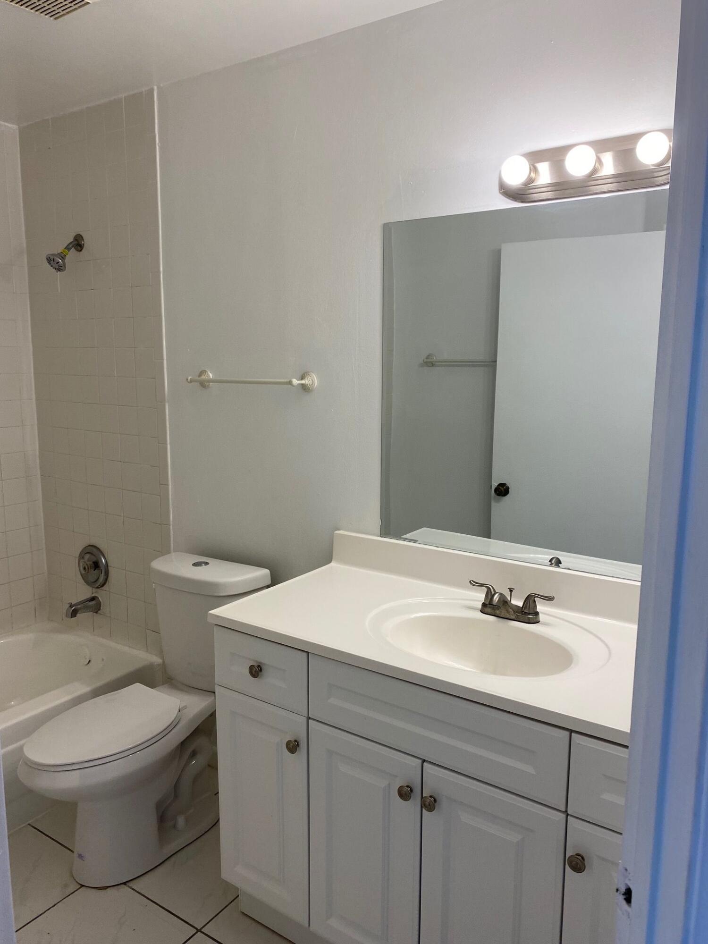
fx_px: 709
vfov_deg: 67.3
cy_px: 472
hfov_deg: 53.1
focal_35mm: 26
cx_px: 354
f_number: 1.8
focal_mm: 4.25
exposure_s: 1/120
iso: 80
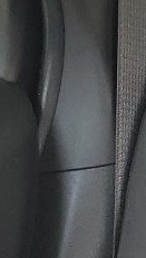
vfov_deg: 11.0
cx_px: 753
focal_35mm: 195
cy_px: 214
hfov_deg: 5.0
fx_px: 1338
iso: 52
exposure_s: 1/60.2
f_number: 1.5
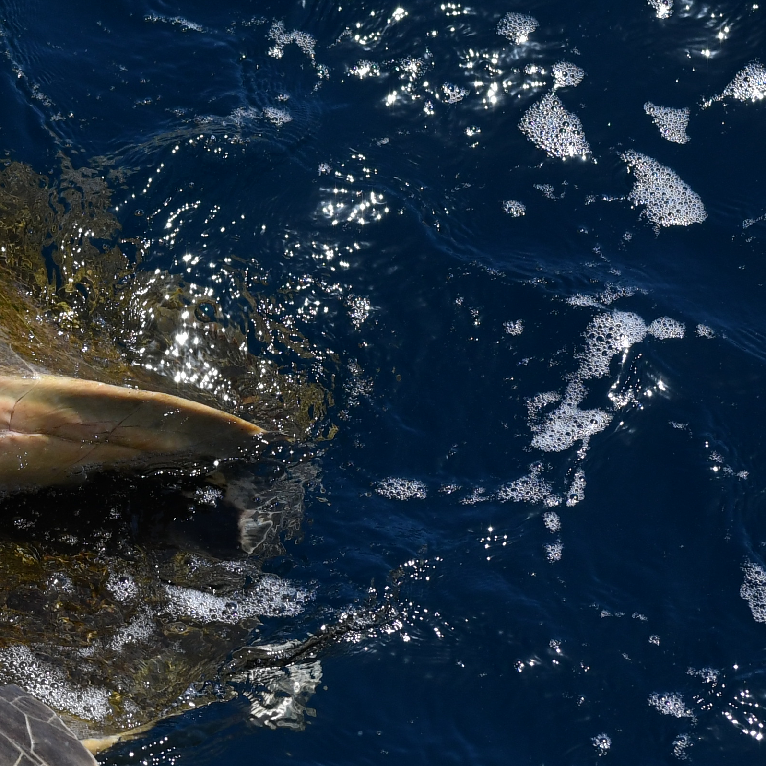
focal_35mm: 1333
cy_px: 562
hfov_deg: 1.3
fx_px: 33372
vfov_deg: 1.3
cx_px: -509
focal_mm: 300
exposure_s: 1/3200
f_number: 5.6
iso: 250
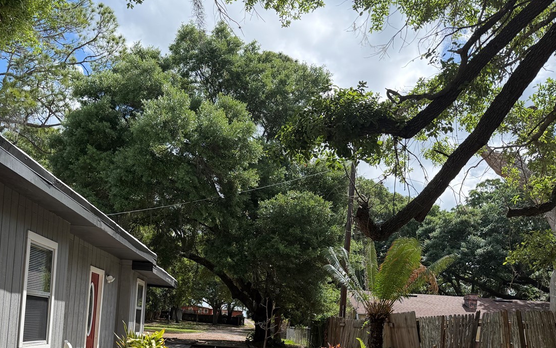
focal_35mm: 37
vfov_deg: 33.3
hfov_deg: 52.0
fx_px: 561
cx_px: 198
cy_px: 285
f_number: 1.78
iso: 100
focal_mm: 6.76
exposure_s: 1/3279
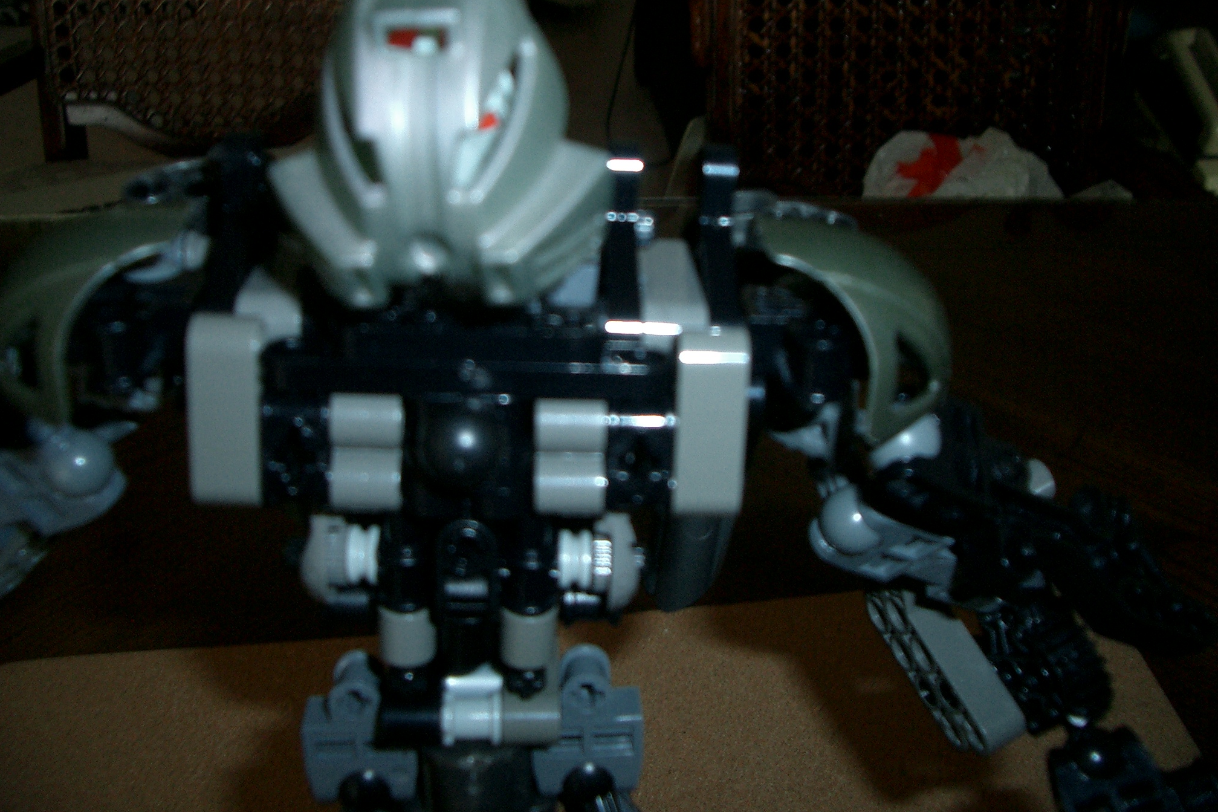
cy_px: 366
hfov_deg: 51.9
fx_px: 1252
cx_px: 603
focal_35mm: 37
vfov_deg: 35.9
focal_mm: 5.8
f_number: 2.6
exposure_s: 1/40
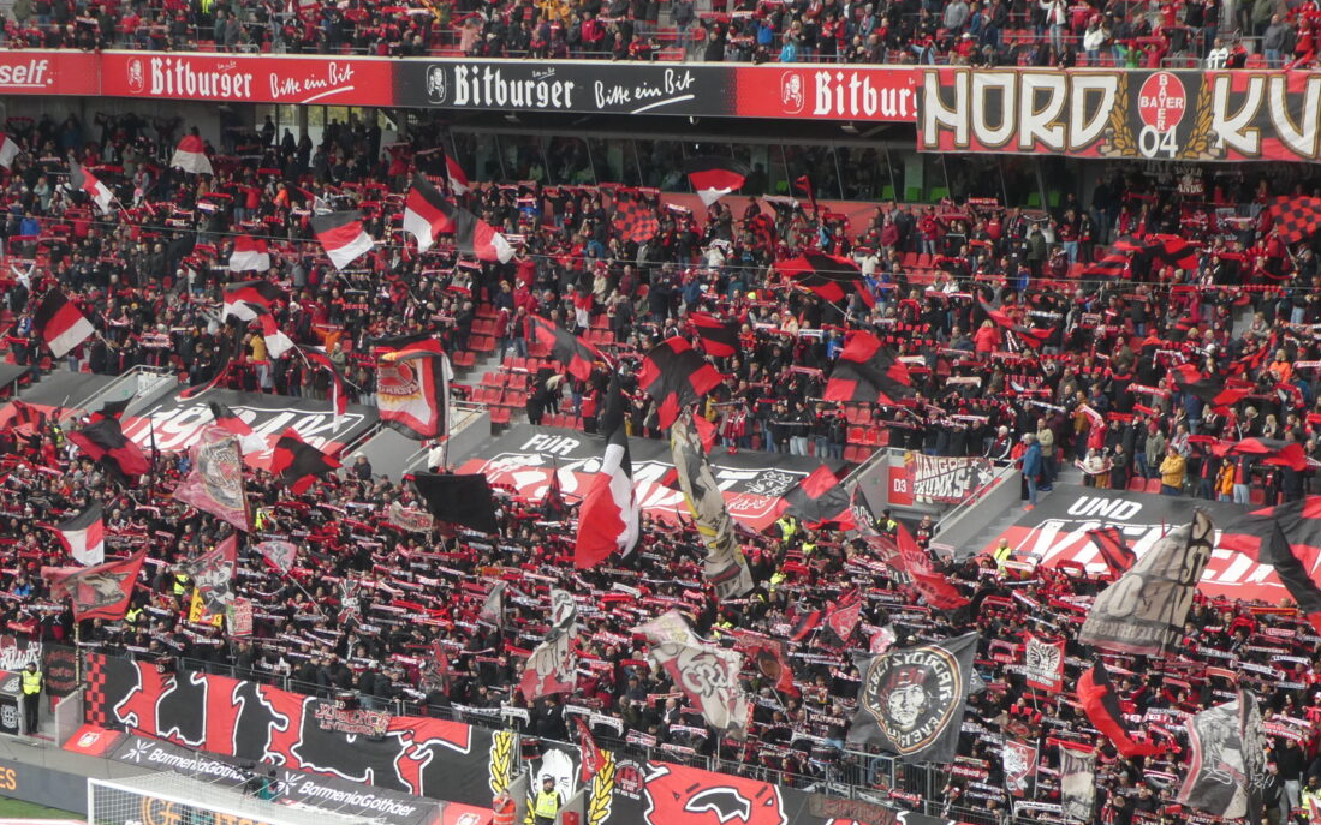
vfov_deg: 12.1
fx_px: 3888
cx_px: 585
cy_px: 645
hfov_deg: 19.3
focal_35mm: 108
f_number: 4.5
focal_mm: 12.5
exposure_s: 1/80
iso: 160
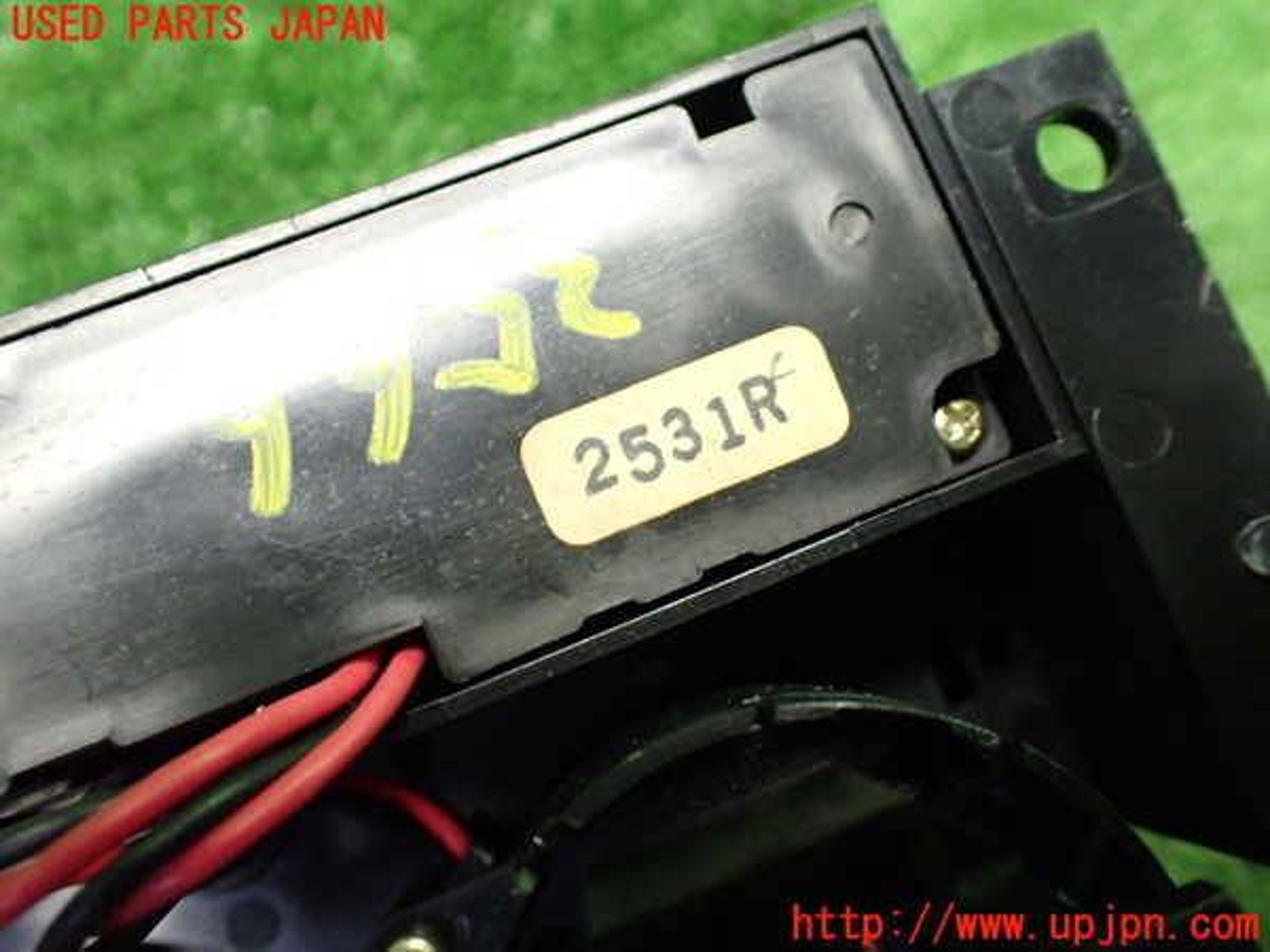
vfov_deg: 46.8
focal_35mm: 30
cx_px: 635
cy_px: 476
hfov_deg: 60.0
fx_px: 1101
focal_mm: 5.4
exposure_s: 1/60
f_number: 2.3
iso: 800
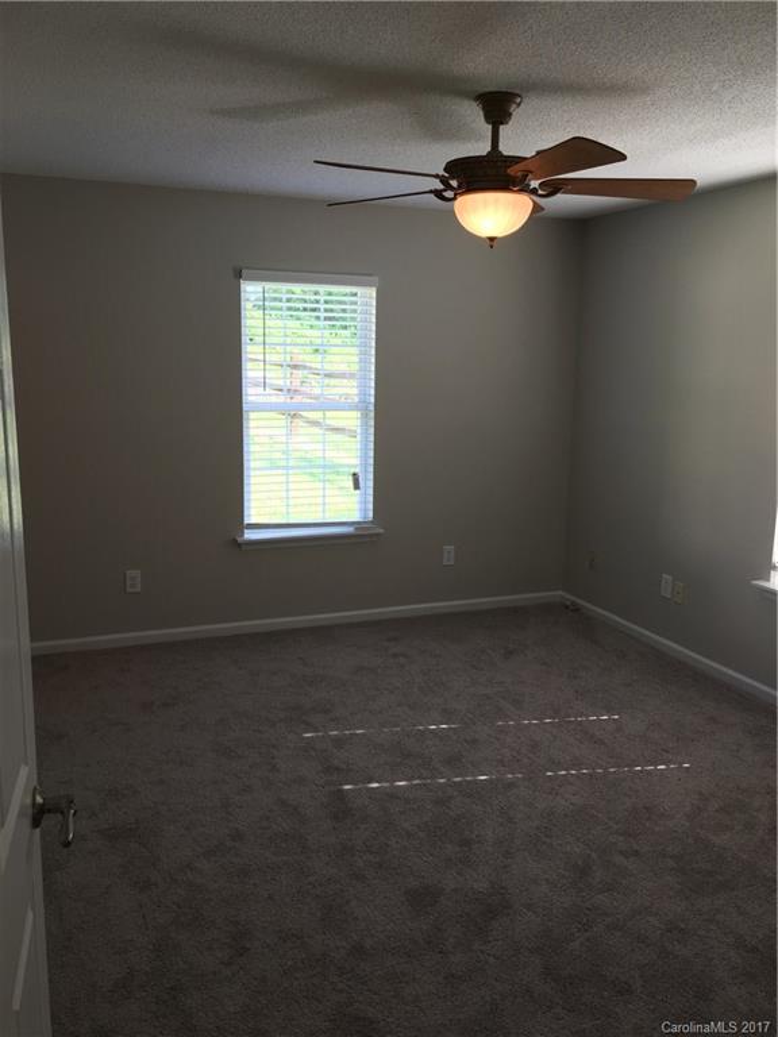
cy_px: 518
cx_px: 389
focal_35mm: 29
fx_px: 869
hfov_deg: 48.2
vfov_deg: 61.7
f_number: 2.2
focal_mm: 4.15
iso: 25
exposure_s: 1/40
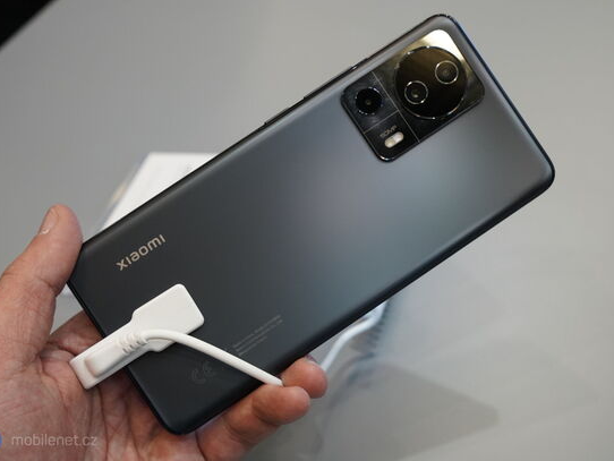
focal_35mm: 49
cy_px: 230
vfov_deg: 29.7
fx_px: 870
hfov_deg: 38.9
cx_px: 316
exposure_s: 1/80
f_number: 7.1
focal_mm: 45
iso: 3200
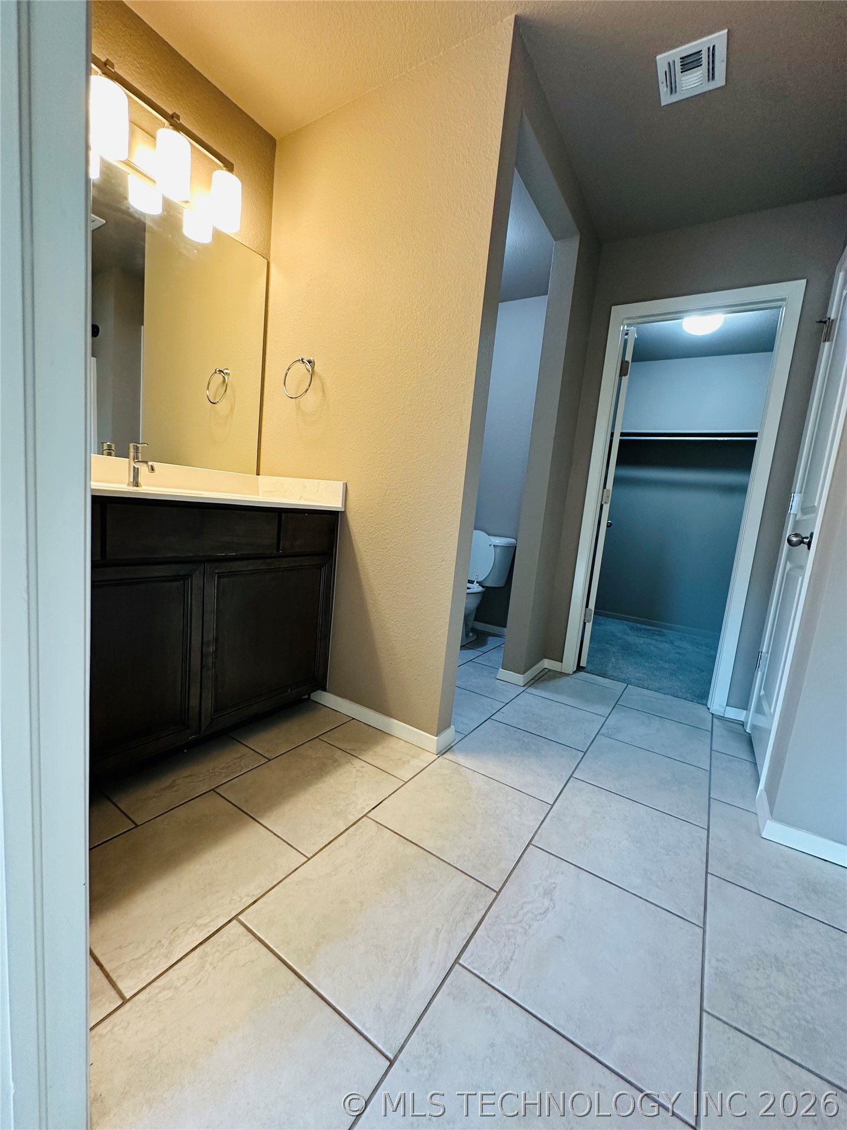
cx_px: 424
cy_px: 565
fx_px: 457
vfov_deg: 102.1
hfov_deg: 85.7
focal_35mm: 14
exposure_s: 1/60
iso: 200
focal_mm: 2.22
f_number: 2.2
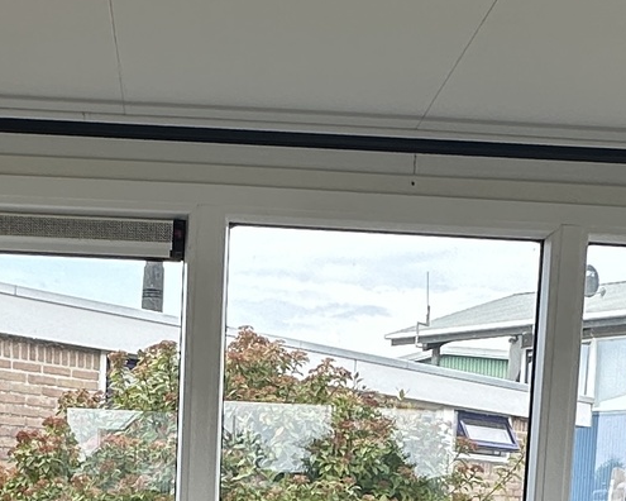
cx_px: 177
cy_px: 684
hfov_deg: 27.2
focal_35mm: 69
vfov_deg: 20.0
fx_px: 1278
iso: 40
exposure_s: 1/217
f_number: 2.2
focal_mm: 2.22
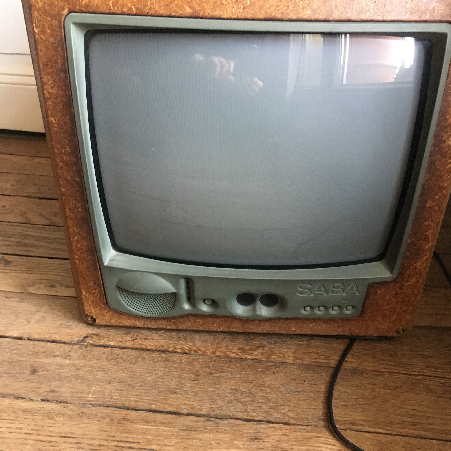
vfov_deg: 46.6
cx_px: 229
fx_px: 516
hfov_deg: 47.2
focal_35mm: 35
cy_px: 294
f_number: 2.2
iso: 200
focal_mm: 4.15
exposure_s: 1/25
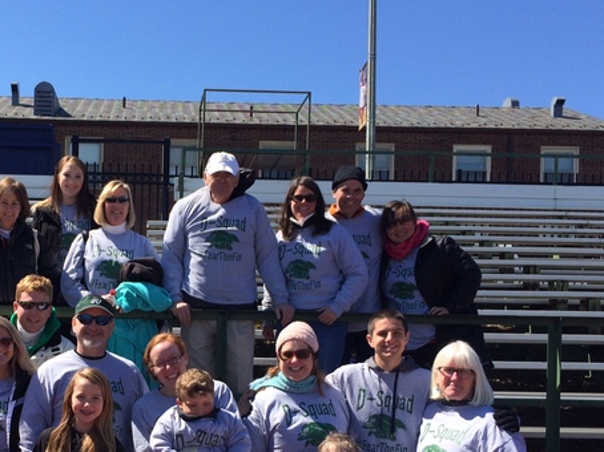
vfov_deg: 30.8
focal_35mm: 46
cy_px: 355
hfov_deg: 40.4
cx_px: 170
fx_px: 802
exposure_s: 1/1580
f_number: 2.2
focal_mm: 4.15
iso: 32
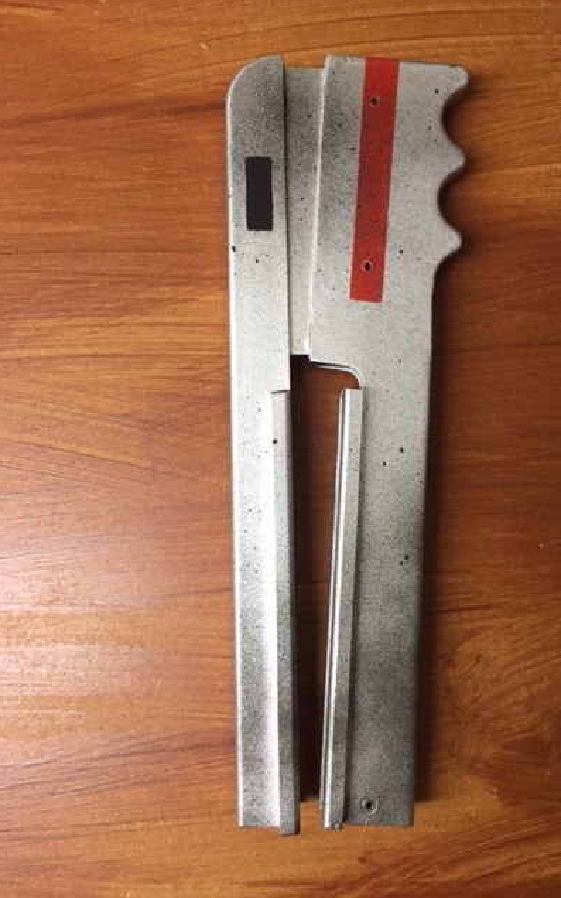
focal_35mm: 31
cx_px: 312
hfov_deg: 40.5
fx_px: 758
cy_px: 447
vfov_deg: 61.2
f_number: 2.2
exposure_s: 1/33
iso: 80
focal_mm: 4.15
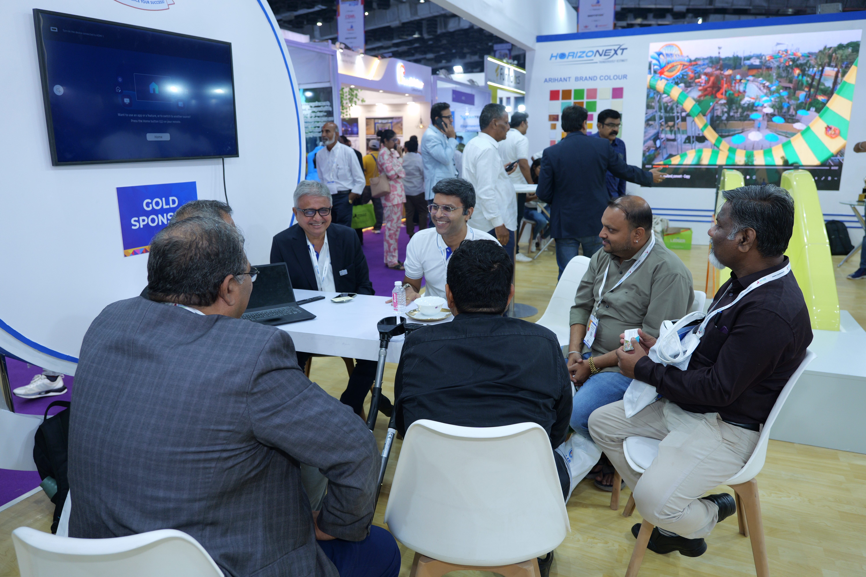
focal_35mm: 24
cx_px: 433
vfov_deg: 53.1
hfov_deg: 73.7
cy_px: 288
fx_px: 577
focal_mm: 24
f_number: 4
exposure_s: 1/200
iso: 800
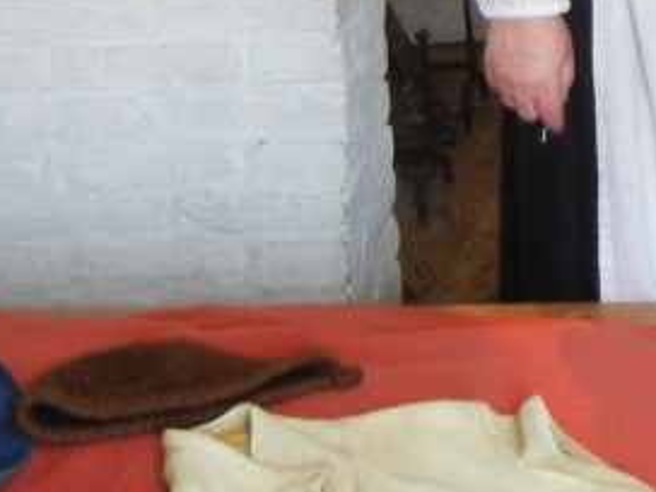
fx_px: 2141
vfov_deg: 12.2
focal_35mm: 113
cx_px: 900
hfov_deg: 16.3
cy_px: -338
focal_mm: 5.4
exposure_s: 1/17.2
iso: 400
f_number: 3.5
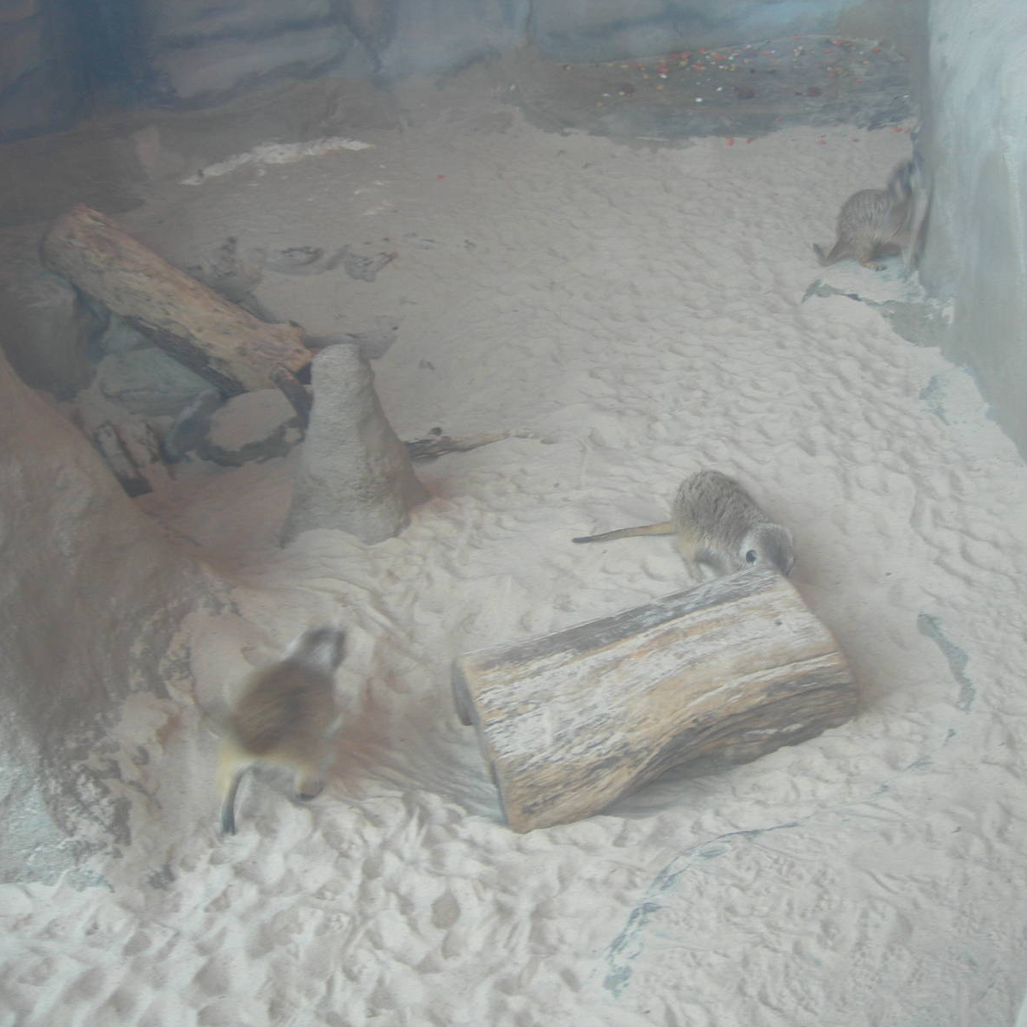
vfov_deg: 37.6
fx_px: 1510
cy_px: 512
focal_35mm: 45
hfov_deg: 37.3
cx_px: 636
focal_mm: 7.8
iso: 50
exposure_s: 1/18.1
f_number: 2.8
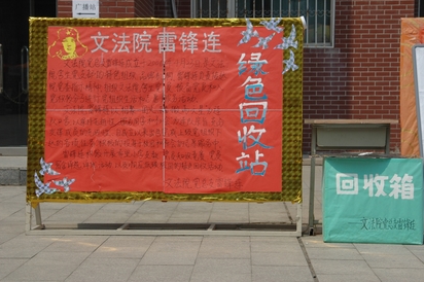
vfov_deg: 12.8
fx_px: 1259
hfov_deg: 19.1
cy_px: 139
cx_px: 214
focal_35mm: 107
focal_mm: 70
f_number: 11
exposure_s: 1/500
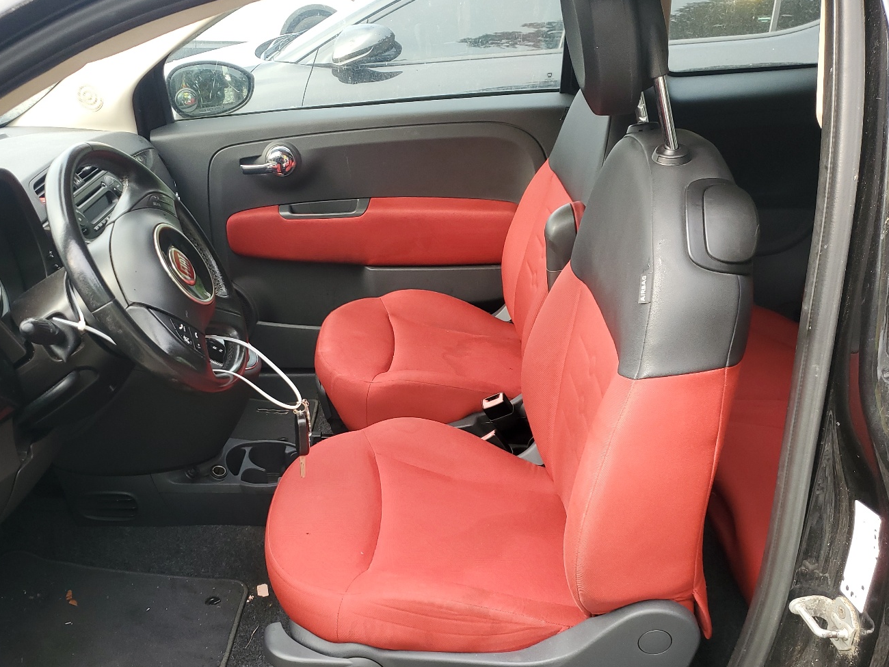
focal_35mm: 32
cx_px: 365
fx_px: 822
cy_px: 398
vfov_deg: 43.9
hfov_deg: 56.5
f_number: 1.5
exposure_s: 1/120
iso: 57
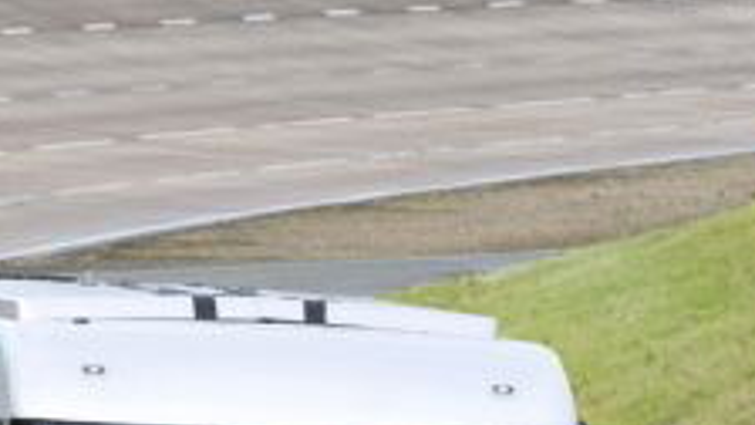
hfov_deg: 2.5
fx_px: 17277
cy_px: 494
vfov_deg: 1.4
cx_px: -597
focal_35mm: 863
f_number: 5.6
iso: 1250
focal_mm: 180
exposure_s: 1/640
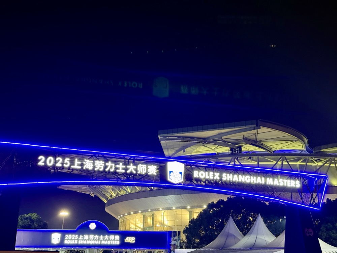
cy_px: 126
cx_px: 168
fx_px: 467
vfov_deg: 30.3
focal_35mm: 48
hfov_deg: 39.7
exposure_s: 1/25
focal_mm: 6.76
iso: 640
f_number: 1.78
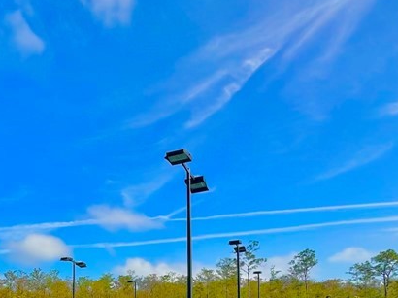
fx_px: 402
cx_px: 50
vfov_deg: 36.1
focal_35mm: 35
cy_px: 306
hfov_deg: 48.0
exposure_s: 1/2208
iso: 50
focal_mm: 2.22
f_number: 2.2
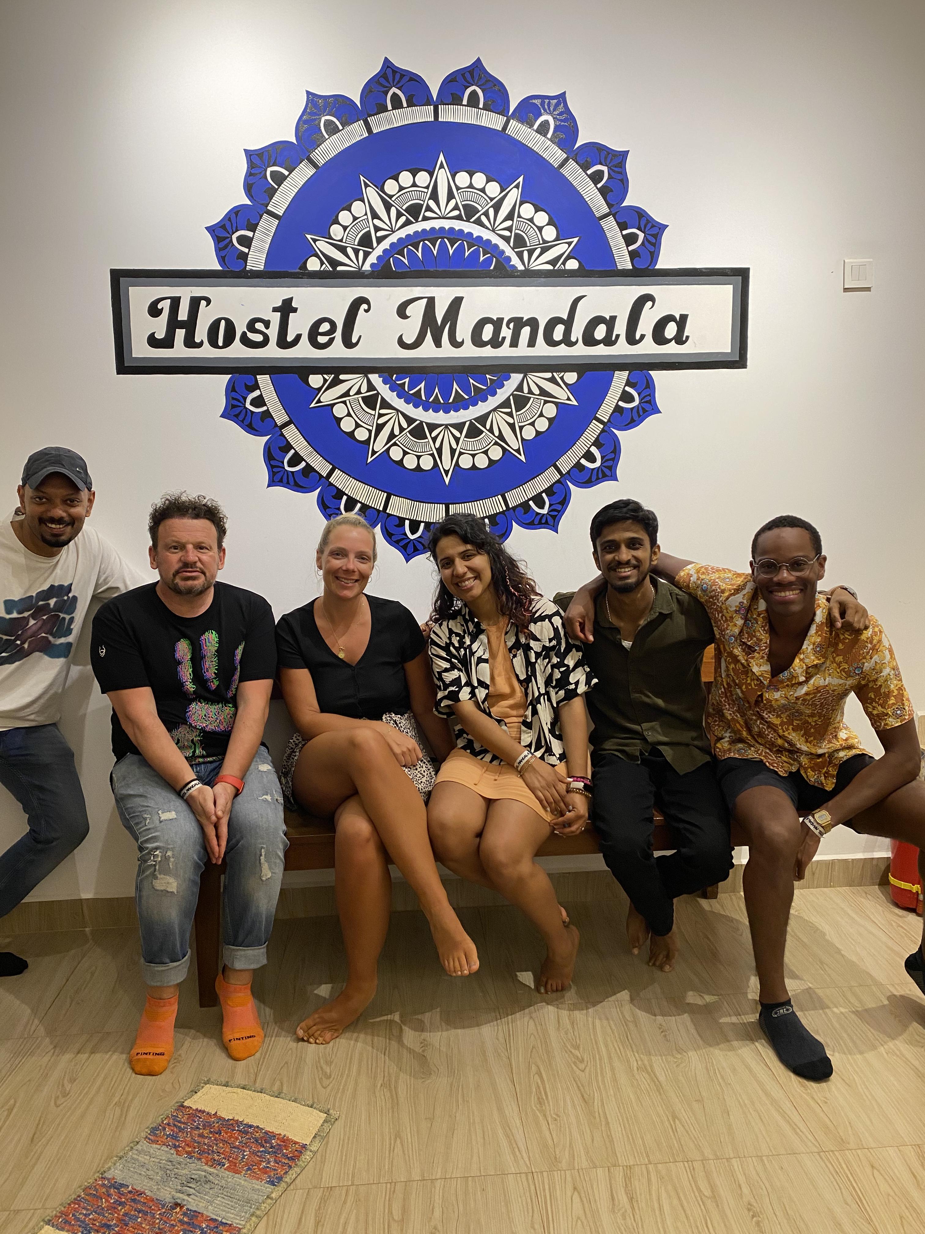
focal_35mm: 26
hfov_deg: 53.1
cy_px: 617
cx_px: 462
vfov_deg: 67.3
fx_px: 926
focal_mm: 4.25
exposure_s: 1/50
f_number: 1.8
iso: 80
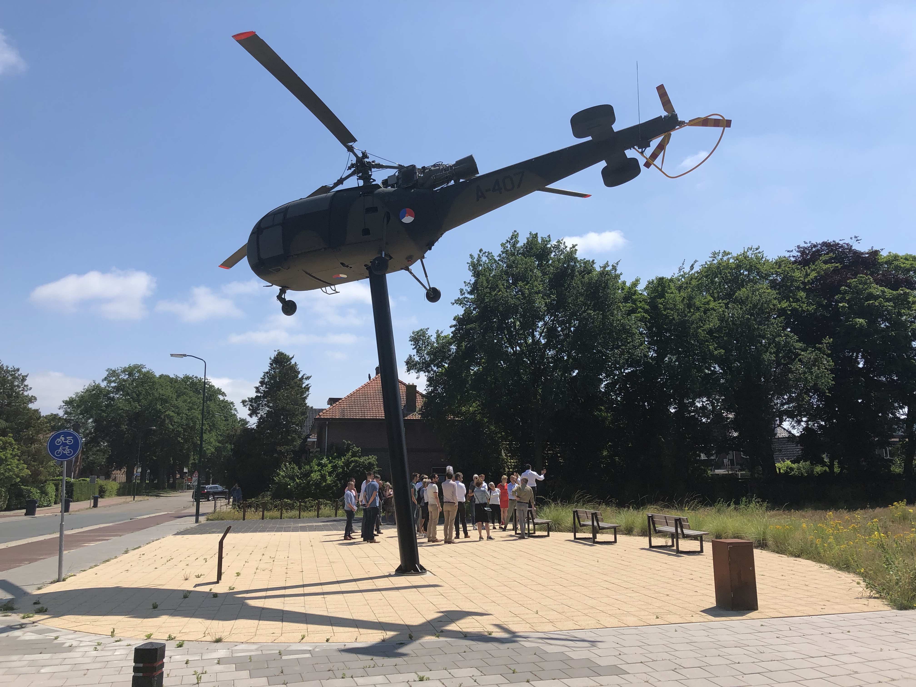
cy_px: 344
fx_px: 741
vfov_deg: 49.7
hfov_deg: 63.4
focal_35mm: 28
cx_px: 458
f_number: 1.8
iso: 20
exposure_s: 1/3003
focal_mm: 4
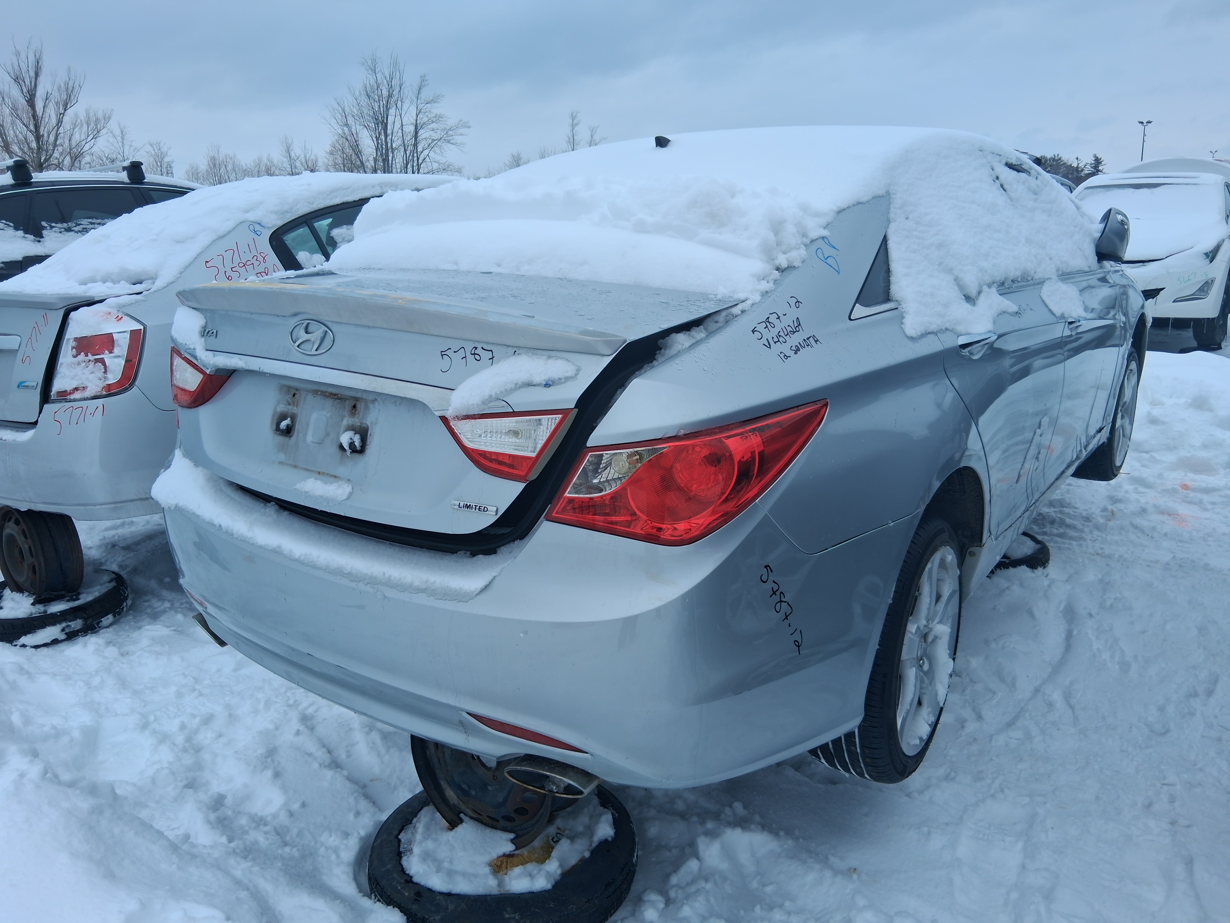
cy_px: 462
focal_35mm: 26
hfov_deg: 67.3
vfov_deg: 53.1
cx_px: 615
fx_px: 924
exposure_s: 1/499
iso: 25
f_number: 1.8
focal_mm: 3.98
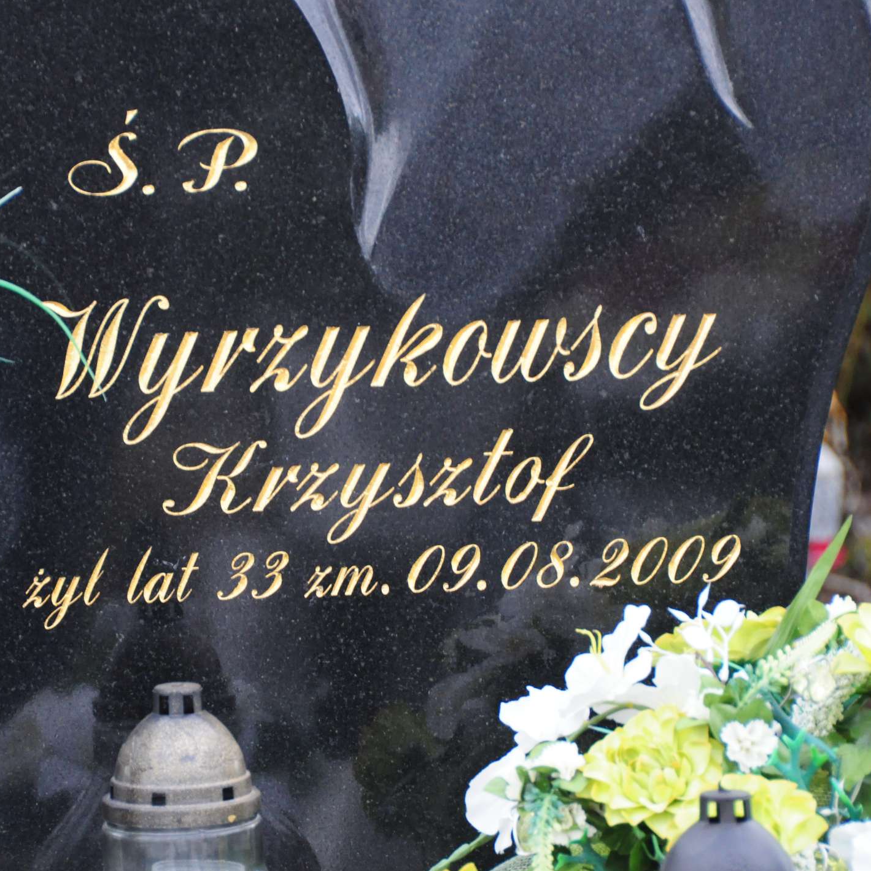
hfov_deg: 6.7
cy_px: 436
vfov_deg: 6.7
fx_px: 7391
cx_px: 358
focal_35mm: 260
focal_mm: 135
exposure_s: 1/100
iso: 800
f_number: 7.1
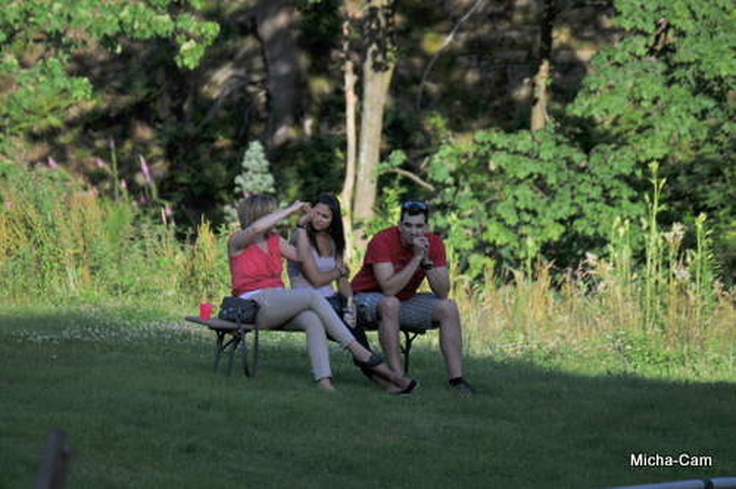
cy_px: 244
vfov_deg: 3.0
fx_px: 9188
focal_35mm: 450
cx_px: 368
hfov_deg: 4.6
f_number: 5.6
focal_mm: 300
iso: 200
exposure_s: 1/800
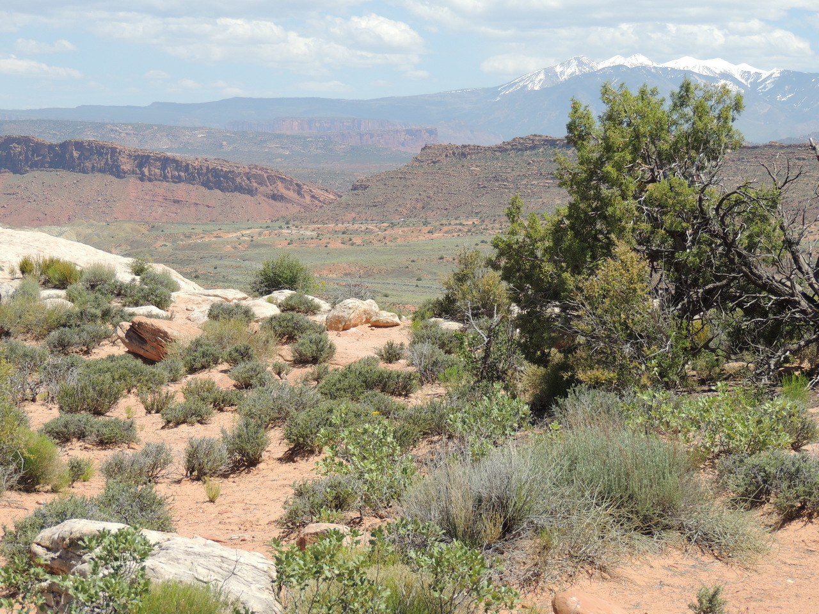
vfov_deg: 16.4
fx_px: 2129
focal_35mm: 90
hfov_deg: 21.8
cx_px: 410
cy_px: 307
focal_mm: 16
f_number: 4.1
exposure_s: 1/640
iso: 100
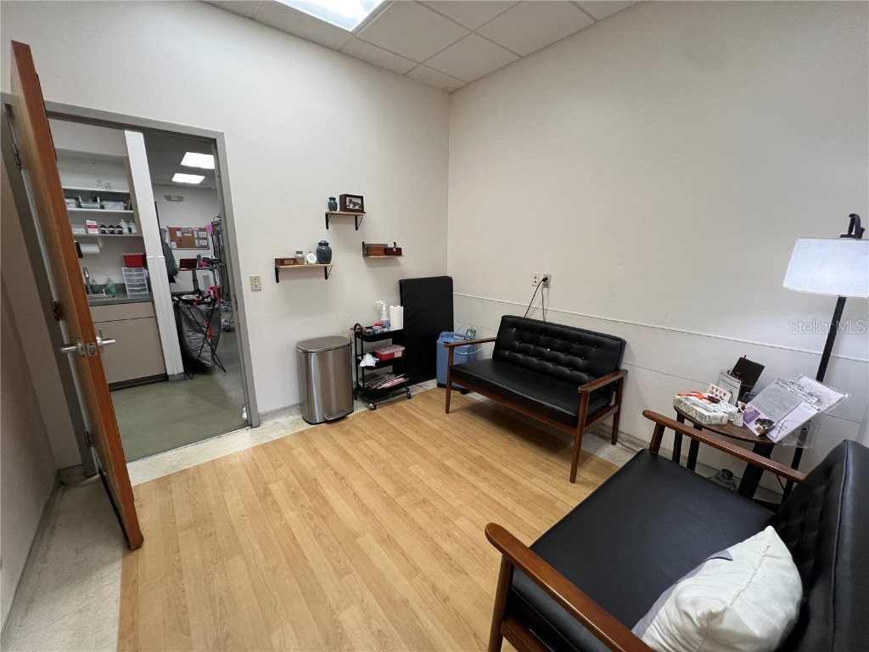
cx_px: 434
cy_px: 326
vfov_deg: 89.9
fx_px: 326
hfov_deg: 106.2
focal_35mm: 13
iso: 160
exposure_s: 1/120
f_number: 1.8
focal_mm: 1.57
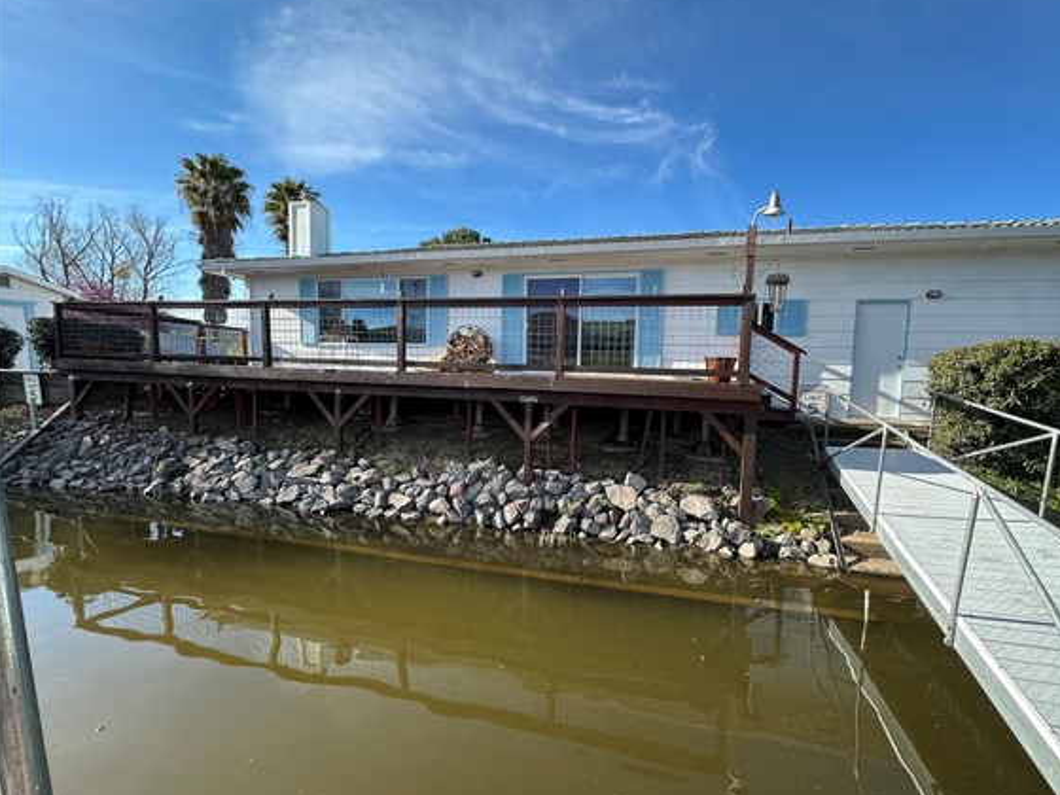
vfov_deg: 78.0
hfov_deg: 94.0
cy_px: 426
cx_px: 598
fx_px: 490
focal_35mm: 16
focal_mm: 2.22
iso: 40
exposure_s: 1/575
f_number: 2.2
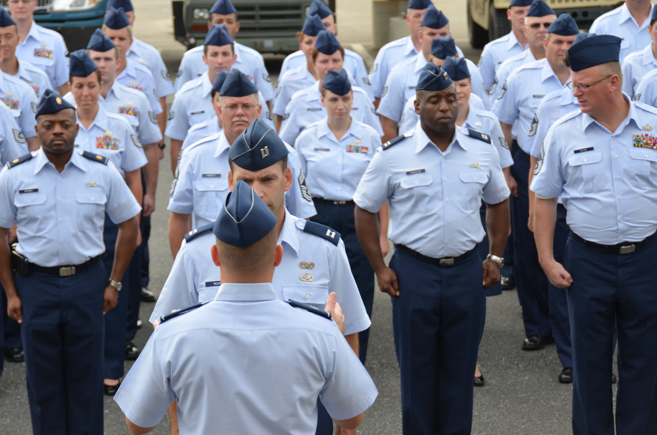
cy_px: 213
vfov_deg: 11.6
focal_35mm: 118
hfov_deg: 17.4
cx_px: 313
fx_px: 2149
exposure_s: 1/200
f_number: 5
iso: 100
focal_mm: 70
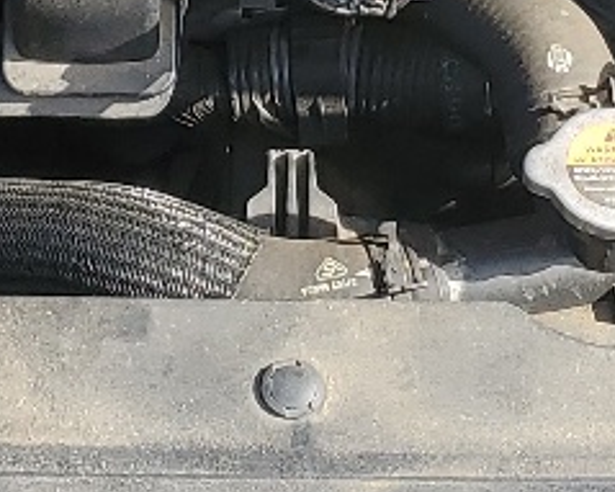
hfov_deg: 11.3
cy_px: -224
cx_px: 234
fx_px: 3093
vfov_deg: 8.9
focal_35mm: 170
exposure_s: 1/1000
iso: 50
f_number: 1.5
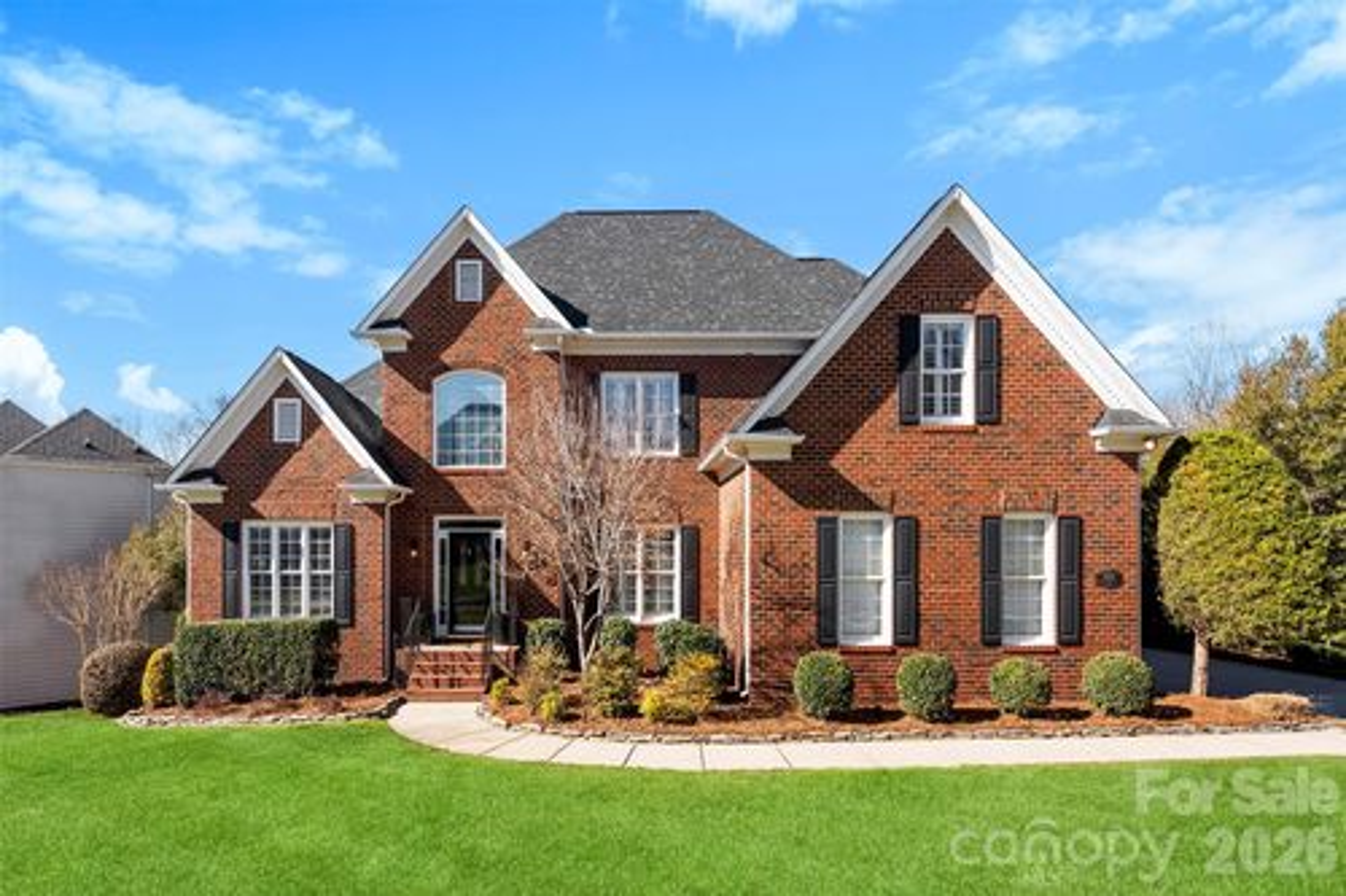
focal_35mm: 18
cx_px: 673
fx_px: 669
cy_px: 448
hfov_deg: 90.3
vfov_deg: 67.6
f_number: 9
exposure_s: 1/1000
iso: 2000
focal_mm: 17.9
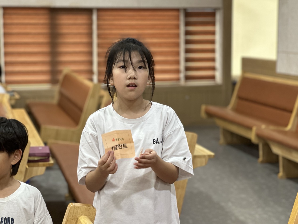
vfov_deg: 18.9
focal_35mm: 78
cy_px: 112
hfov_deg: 25.0
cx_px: 151
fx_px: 671
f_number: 2.8
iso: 250
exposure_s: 1/40
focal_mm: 9
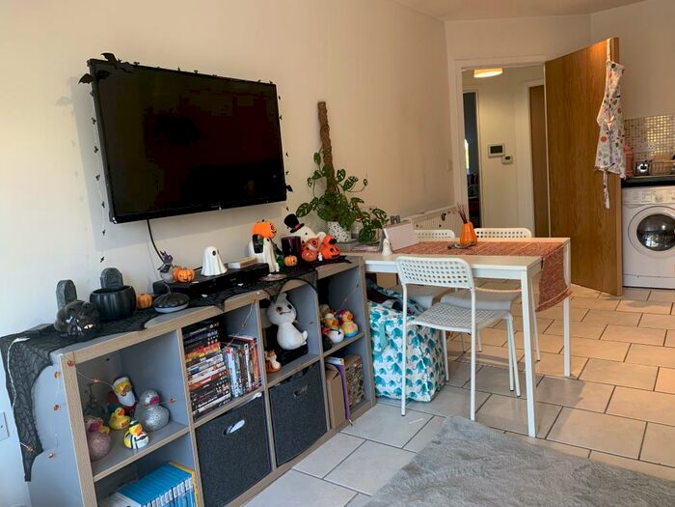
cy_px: 254
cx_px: 338
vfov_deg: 53.1
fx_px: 507
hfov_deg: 67.3
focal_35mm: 26
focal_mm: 4.25
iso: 100
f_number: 1.8
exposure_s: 1/81
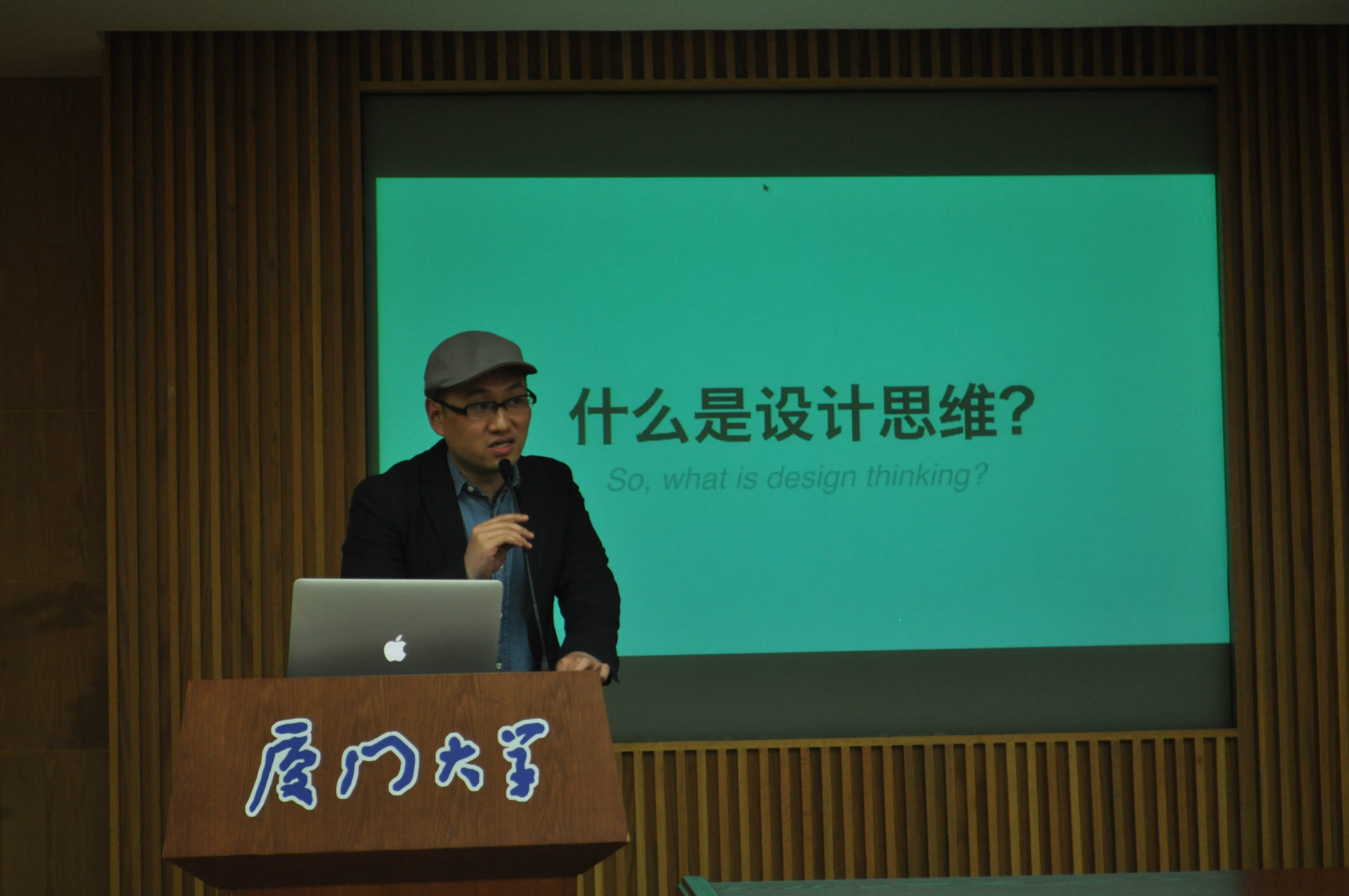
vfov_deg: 19.7
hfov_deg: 29.3
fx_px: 2582
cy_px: 448
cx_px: 674
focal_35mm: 69
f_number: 5.3
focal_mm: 46
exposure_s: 1/30
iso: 800
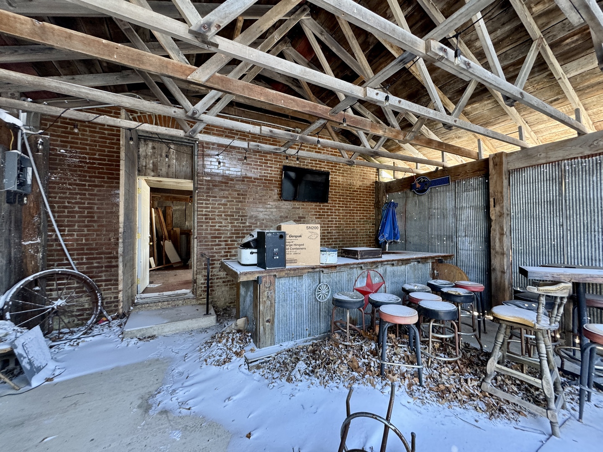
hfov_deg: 102.1
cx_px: 302
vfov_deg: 85.7
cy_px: 226
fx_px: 244
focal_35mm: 14
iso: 160
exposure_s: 1/99
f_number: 2.2
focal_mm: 2.22
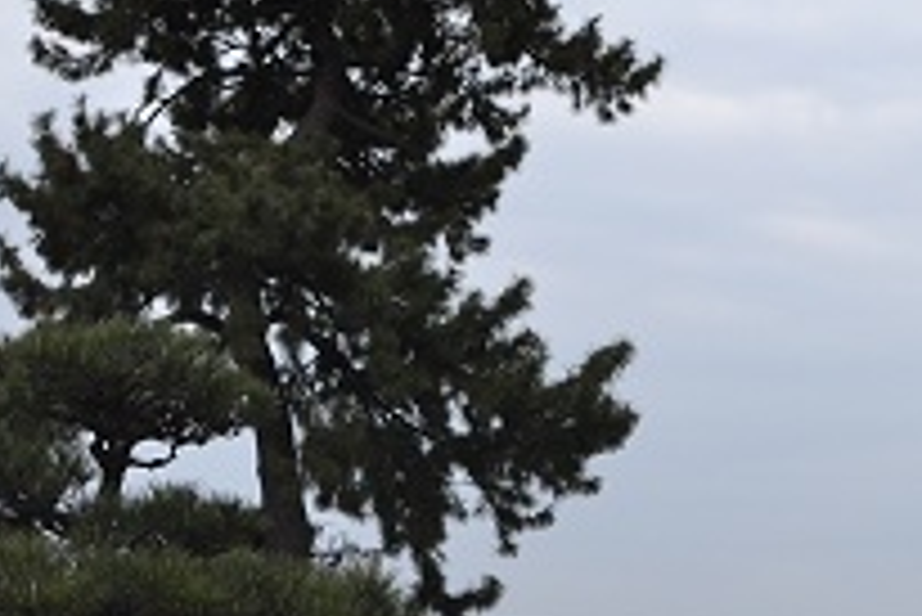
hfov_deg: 17.1
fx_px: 3027
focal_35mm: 118
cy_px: 432
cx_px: 834
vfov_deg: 11.6
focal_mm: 35
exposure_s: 1/60
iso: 400
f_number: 4
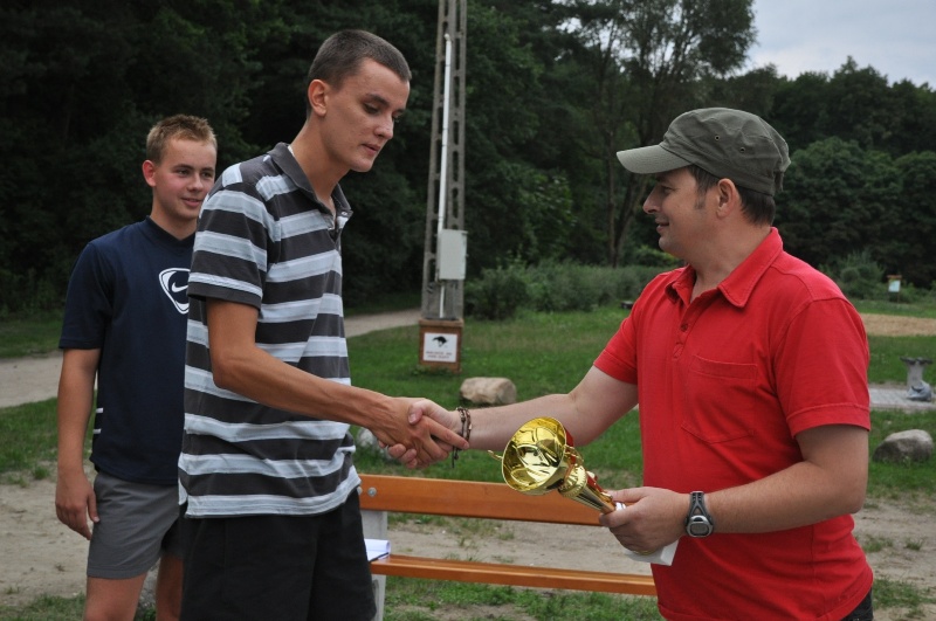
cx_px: 468
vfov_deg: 28.0
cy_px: 310
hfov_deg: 41.2
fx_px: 1246
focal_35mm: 48
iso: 800
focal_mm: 32
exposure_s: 1/160
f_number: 5.6
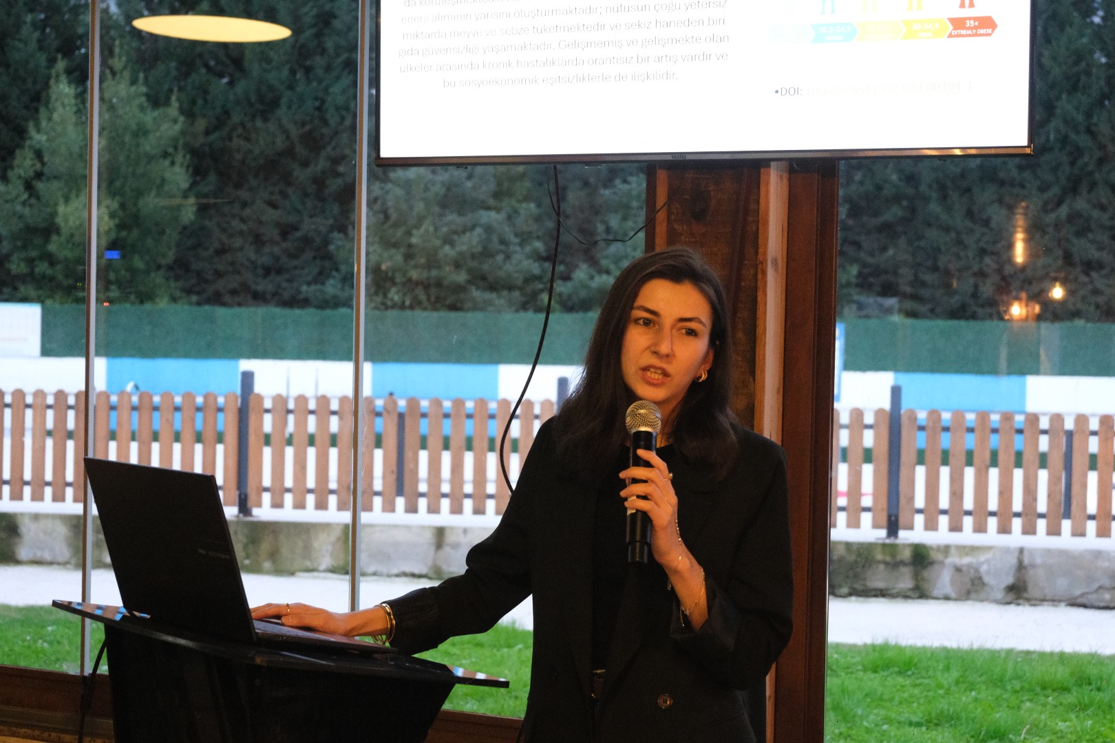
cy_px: 372
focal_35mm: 61
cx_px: 558
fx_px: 1889
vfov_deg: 22.3
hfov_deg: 32.9
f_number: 4.3
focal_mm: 40.8
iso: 10000
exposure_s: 1/250
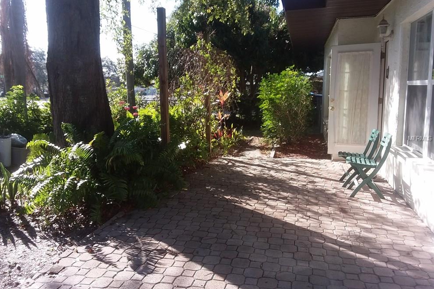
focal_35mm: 29
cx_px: 210
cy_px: 139
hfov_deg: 63.7
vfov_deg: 44.9
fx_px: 350
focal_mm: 2.91
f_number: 1.9
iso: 50
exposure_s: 1/408
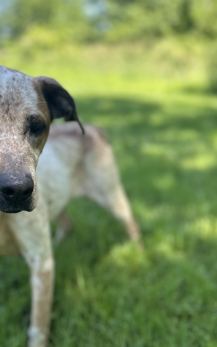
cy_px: 200
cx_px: 47
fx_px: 369
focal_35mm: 39
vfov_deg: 50.2
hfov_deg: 32.0
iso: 80
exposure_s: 1/767
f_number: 1.78
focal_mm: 6.86
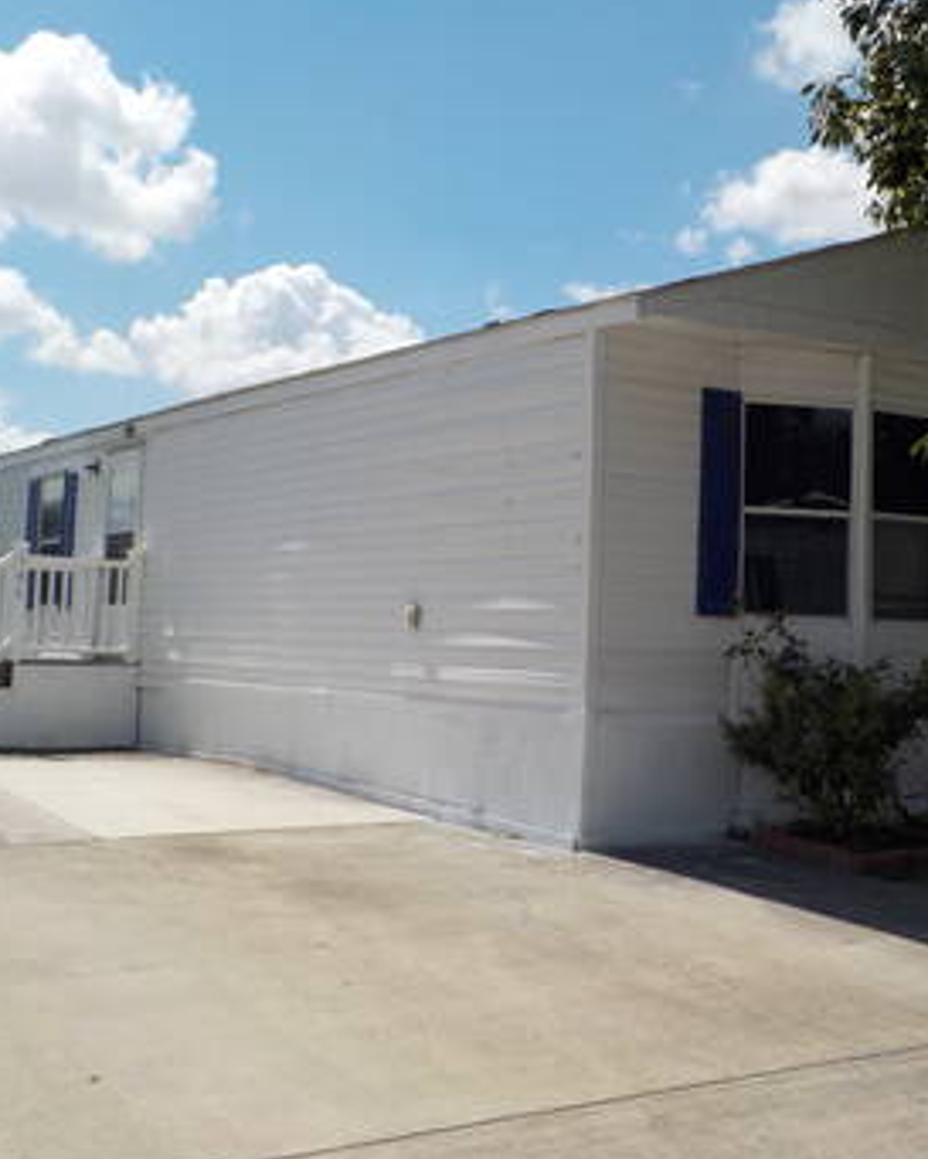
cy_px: 523
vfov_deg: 42.0
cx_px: 527
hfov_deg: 34.1
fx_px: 1510
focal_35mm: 44
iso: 125
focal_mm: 4.1
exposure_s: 1/640
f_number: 6.6
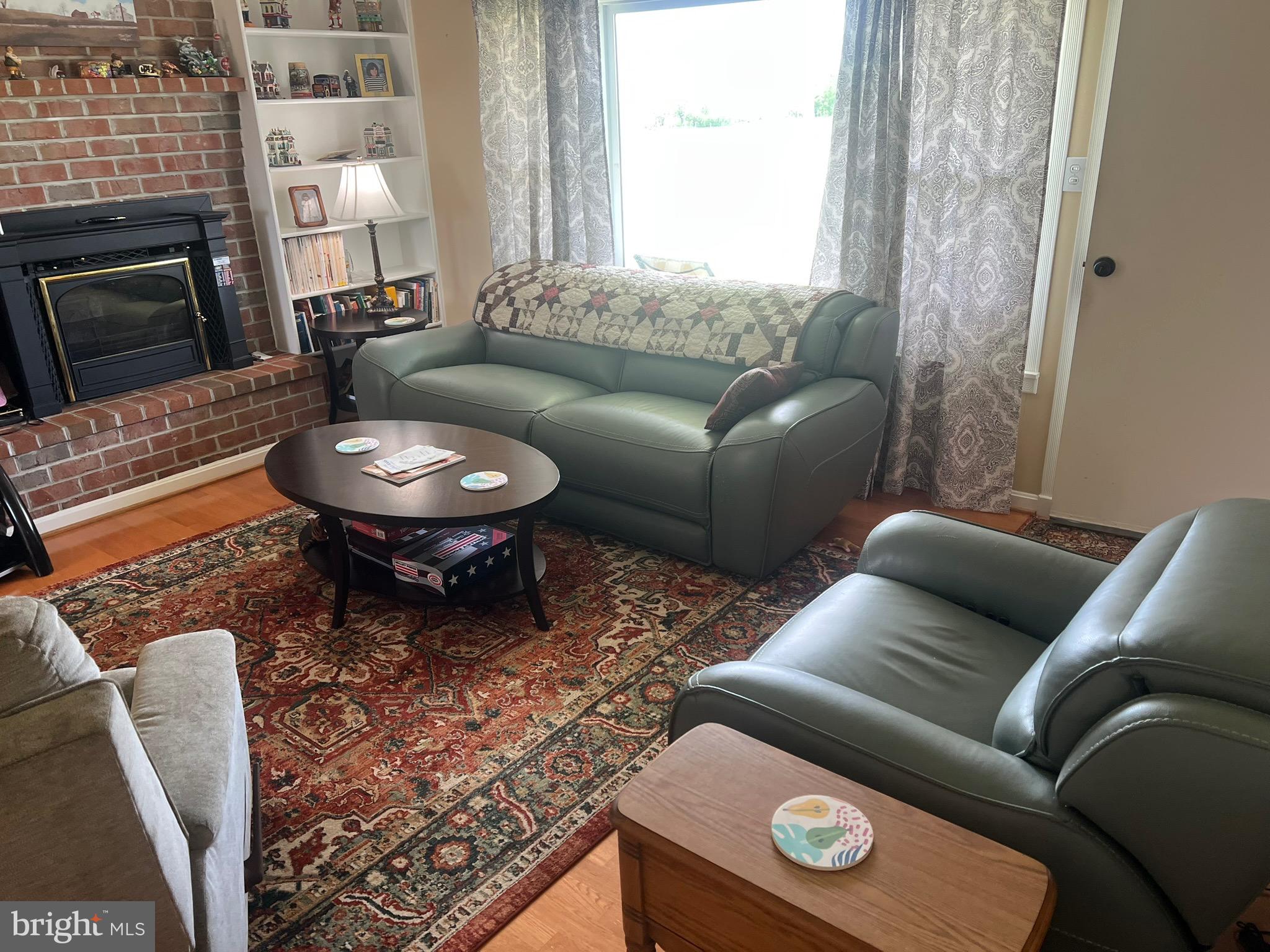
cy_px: 476
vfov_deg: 53.1
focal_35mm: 26
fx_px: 954
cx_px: 635
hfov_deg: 67.3
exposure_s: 1/120
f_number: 1.5
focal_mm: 5.7
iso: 125
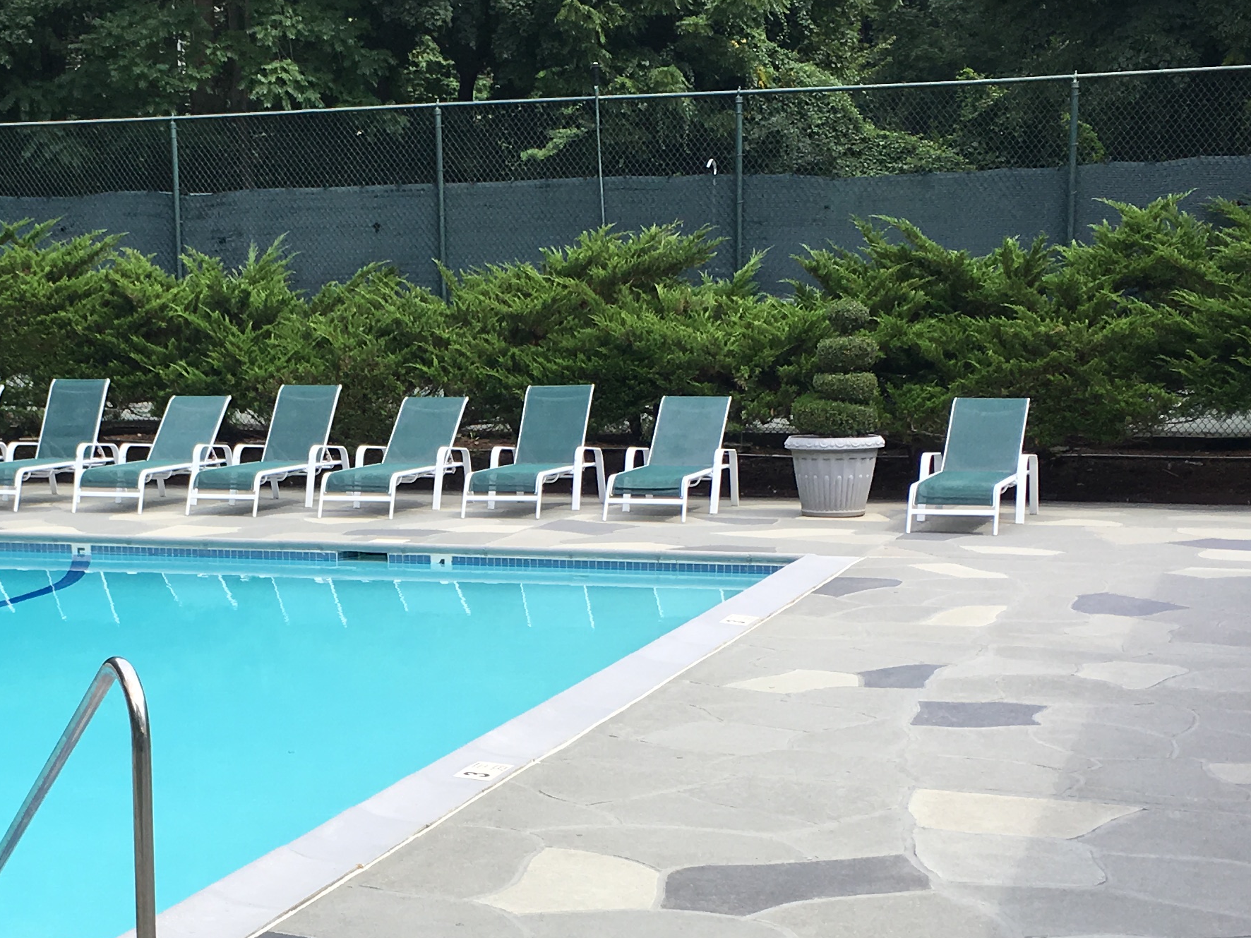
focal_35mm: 66
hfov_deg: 29.0
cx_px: 347
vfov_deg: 22.0
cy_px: 744
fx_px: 2385
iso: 25
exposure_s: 1/754
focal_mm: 4.15
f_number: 2.2
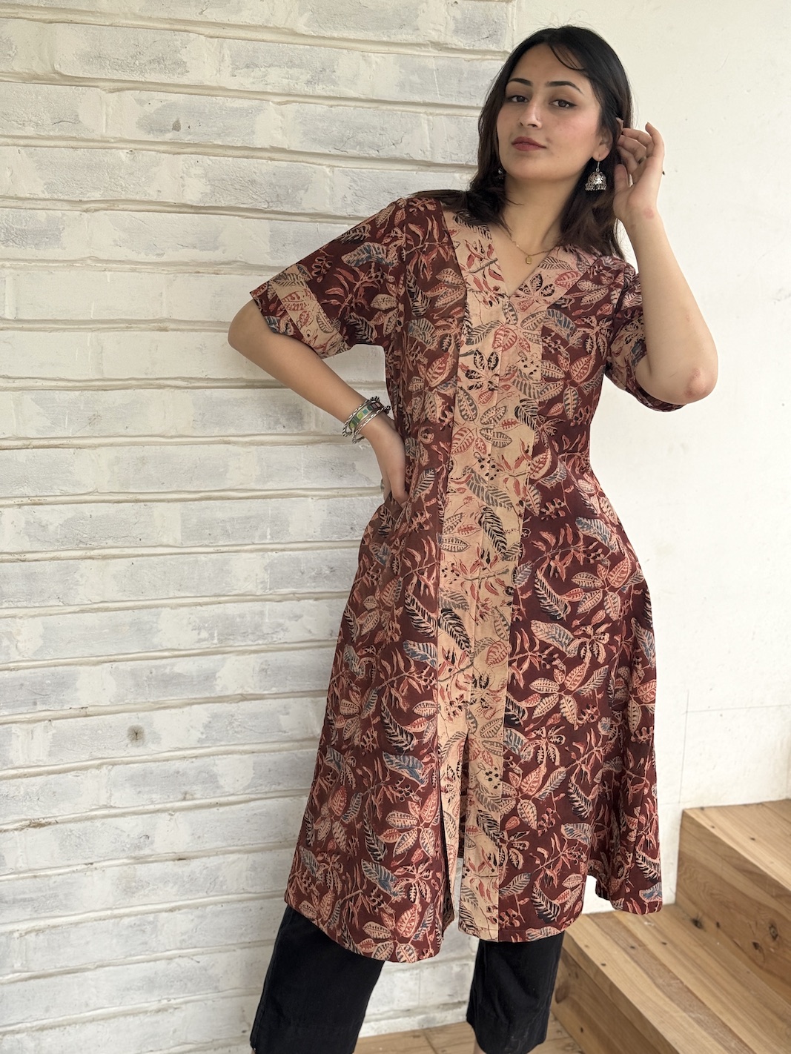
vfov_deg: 39.7
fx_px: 1462
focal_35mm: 48
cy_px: 527
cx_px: 396
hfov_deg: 30.3
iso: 64
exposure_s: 1/213
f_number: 1.78
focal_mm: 6.76
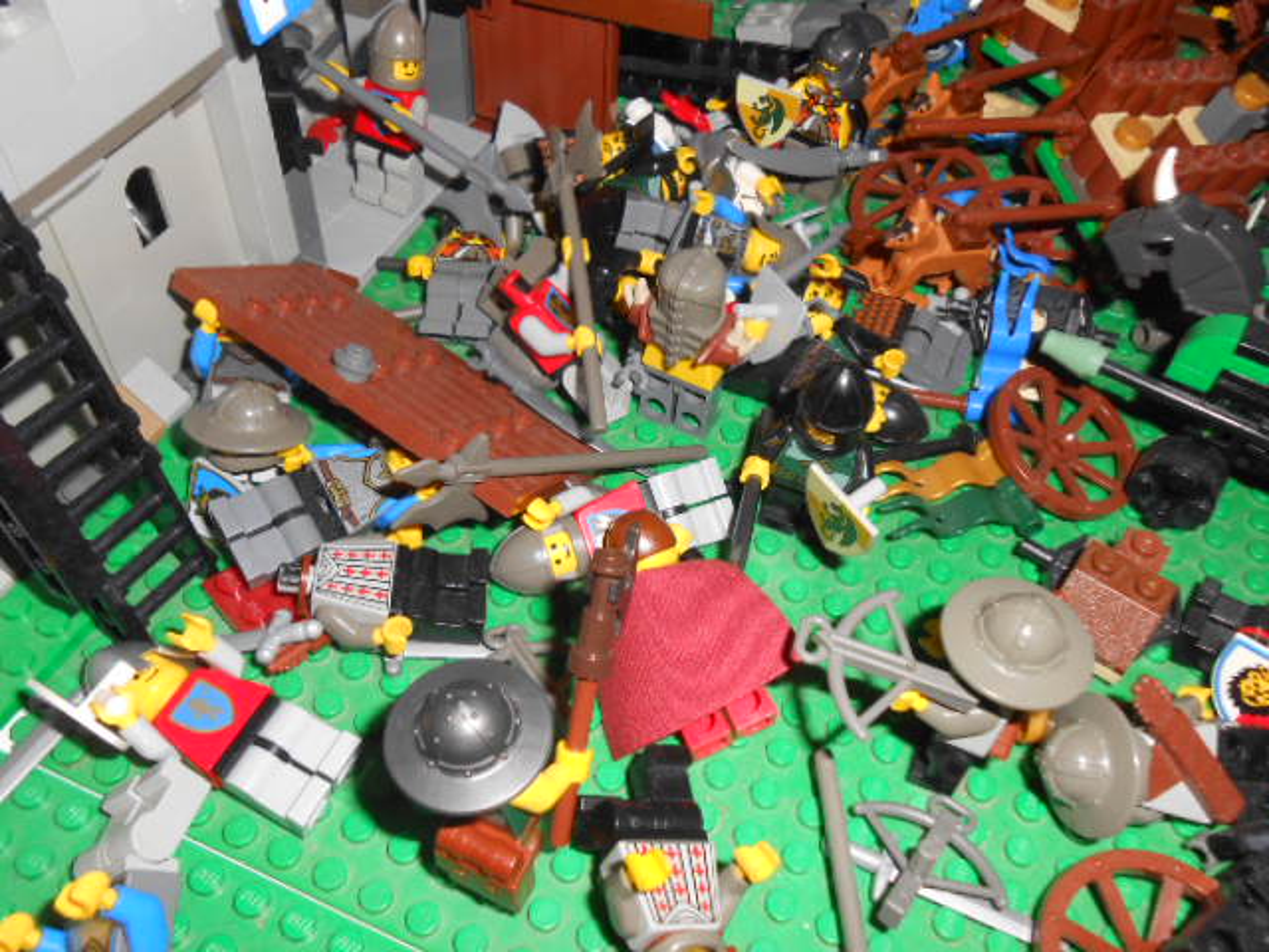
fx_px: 1100
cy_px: 476
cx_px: 634
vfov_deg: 46.8
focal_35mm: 30
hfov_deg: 60.0
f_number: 11.9
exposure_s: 1/25
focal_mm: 5.3
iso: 200
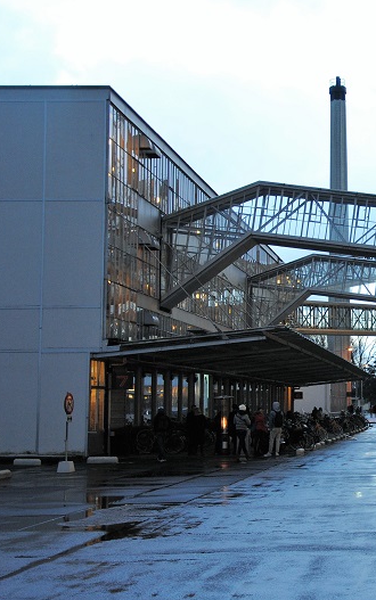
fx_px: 1064
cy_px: 302
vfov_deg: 31.5
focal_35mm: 65
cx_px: 370
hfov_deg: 19.5
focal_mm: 28
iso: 360
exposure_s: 1/30
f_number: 4
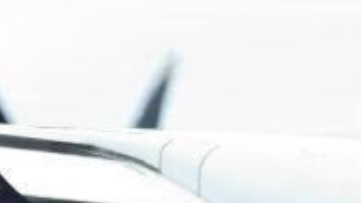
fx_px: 5101
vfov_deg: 2.3
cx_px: 204
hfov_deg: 4.1
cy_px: 548
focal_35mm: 533
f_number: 8
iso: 400
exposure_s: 1/250
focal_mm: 110
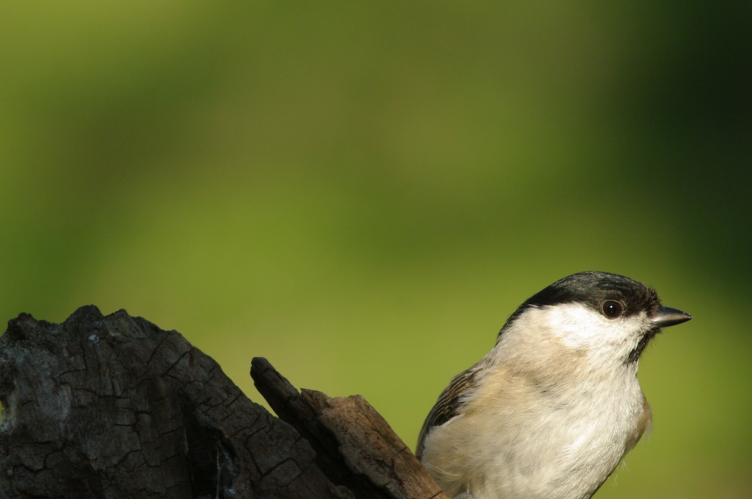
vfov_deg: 2.0
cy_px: 372
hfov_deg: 3.1
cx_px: 394
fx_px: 14041
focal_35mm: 673
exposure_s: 1/180
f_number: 8
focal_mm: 300
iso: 200
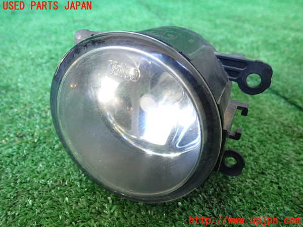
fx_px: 263
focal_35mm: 30
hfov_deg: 60.0
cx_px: 152
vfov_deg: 46.8
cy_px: 114
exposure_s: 1/30
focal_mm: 5.4
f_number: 2.3
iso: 250
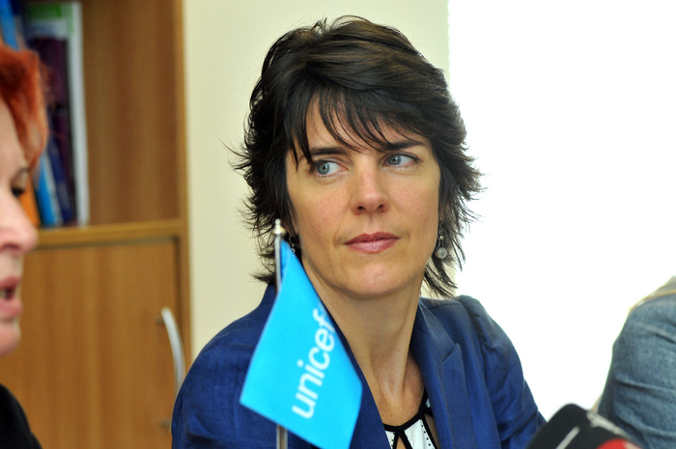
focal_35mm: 174
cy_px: 224
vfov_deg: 7.9
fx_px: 3263
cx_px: 338
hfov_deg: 11.8
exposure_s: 1/125
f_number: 5
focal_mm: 116
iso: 500
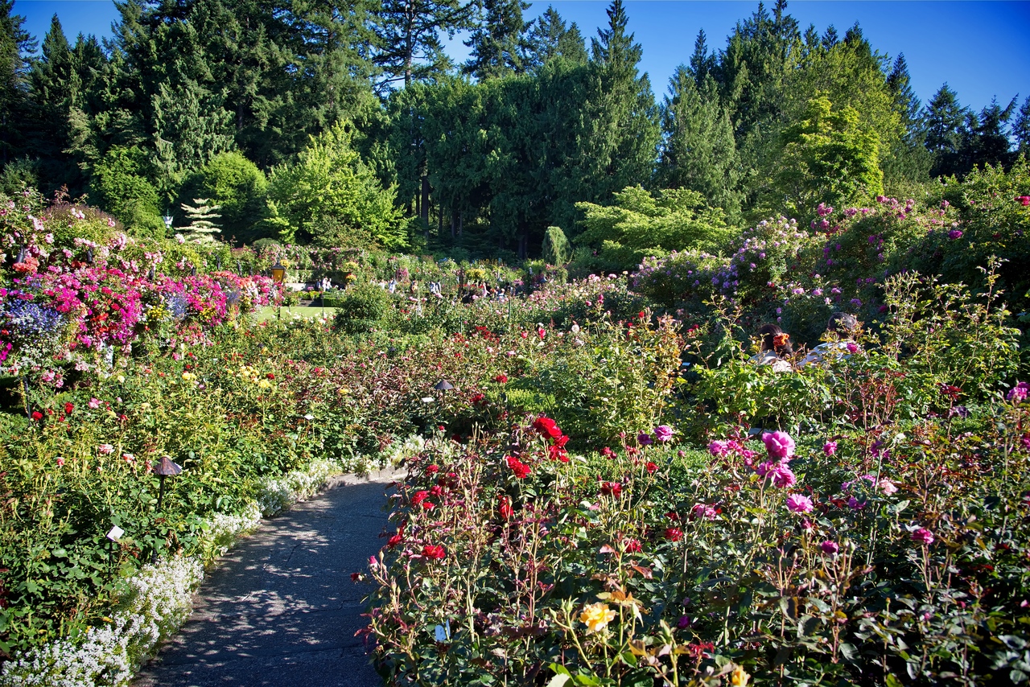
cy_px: 344
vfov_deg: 53.2
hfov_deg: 73.7
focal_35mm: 24
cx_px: 515
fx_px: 687
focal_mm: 24
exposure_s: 1/125
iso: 100
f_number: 5.6
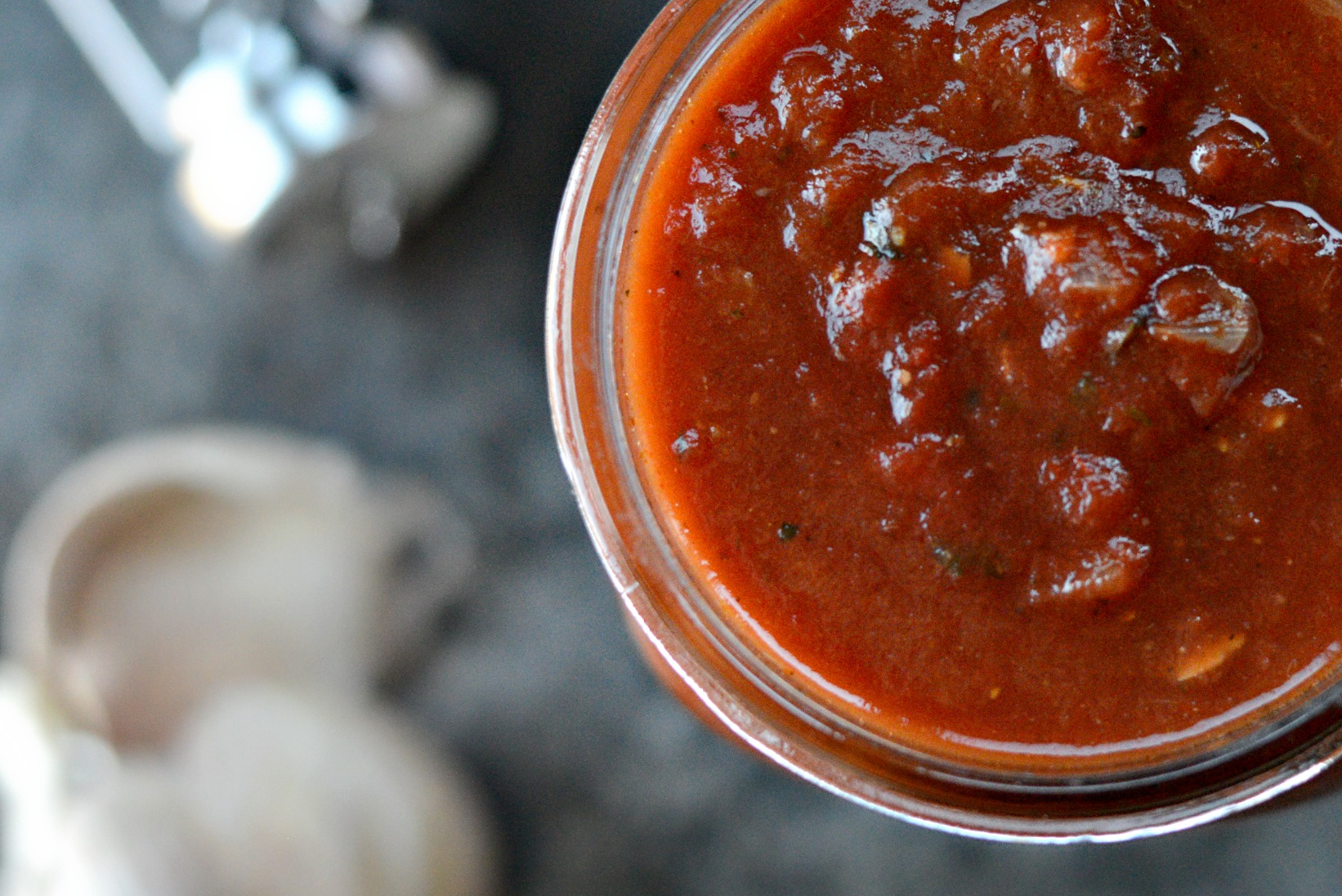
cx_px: 1053
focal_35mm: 101
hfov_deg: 20.0
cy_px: 277
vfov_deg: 13.5
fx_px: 3766
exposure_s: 1/500
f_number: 2.8
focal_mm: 50
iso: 3200
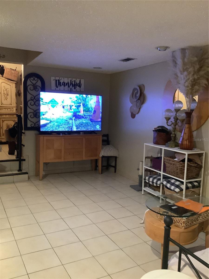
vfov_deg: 58.4
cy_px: 140
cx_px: 104
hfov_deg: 45.4
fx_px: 250
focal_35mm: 31
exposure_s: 1/24
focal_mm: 3.3
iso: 800
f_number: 2.4
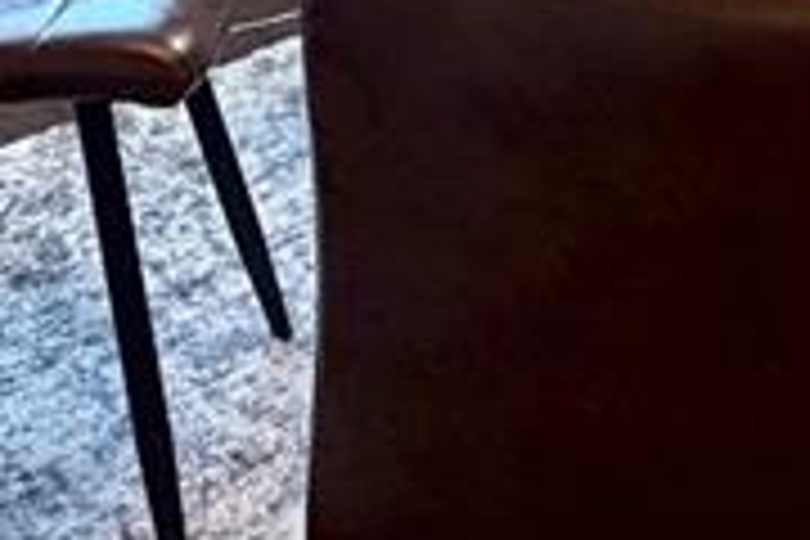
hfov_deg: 24.1
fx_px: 1867
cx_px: 648
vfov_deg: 13.0
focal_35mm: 83
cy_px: -709
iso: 320
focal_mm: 2.22
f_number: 2.2
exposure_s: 1/120
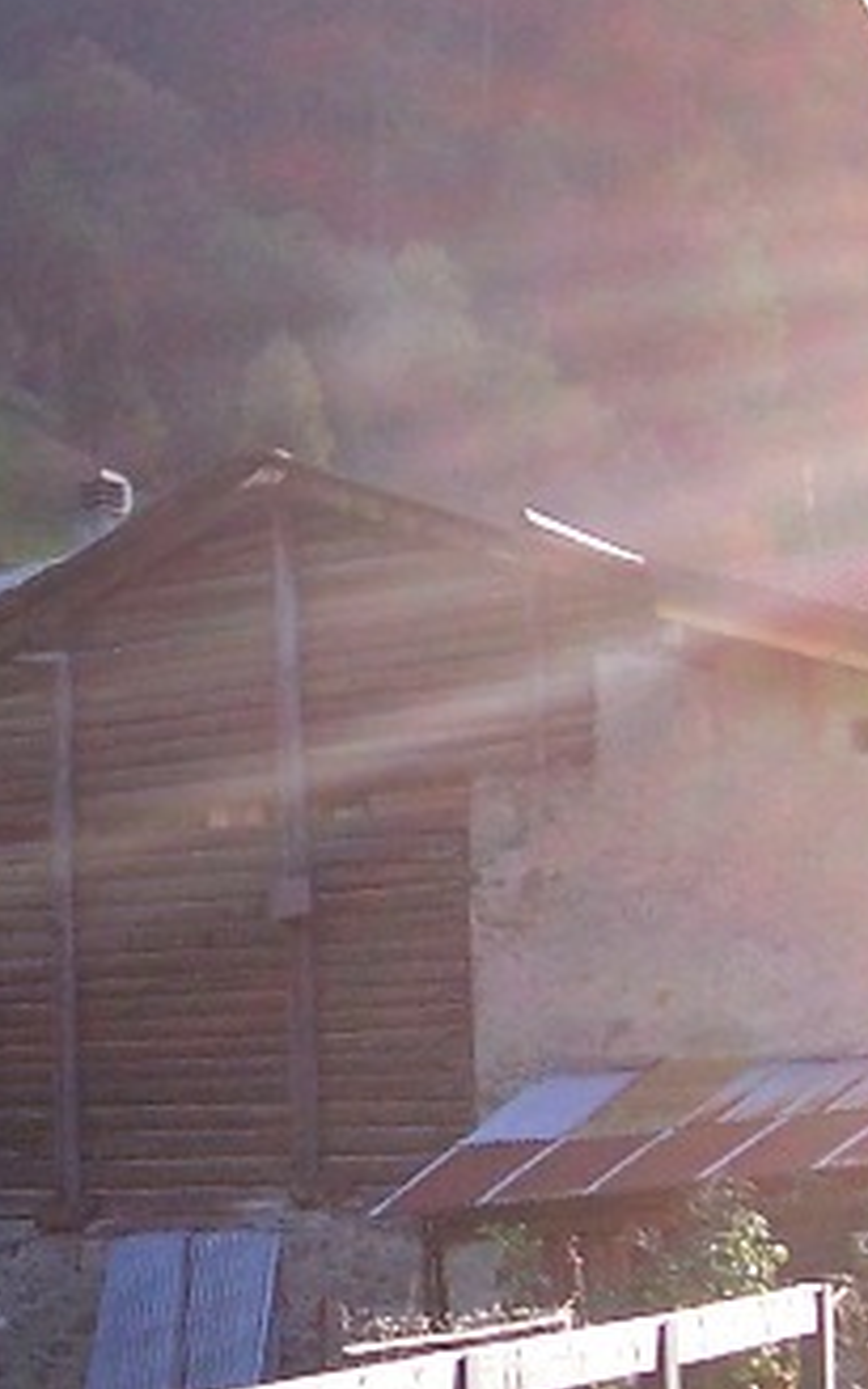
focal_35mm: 108
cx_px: 250
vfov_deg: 19.2
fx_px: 4088
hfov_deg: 12.1
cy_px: 944
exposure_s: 1/350
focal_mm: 5.6
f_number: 2.7
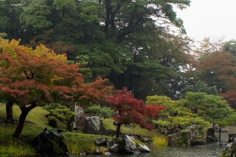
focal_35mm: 88
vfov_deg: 15.5
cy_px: 68
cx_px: 32
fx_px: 577
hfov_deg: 22.7
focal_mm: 18
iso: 200
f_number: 6.3
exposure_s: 1/40
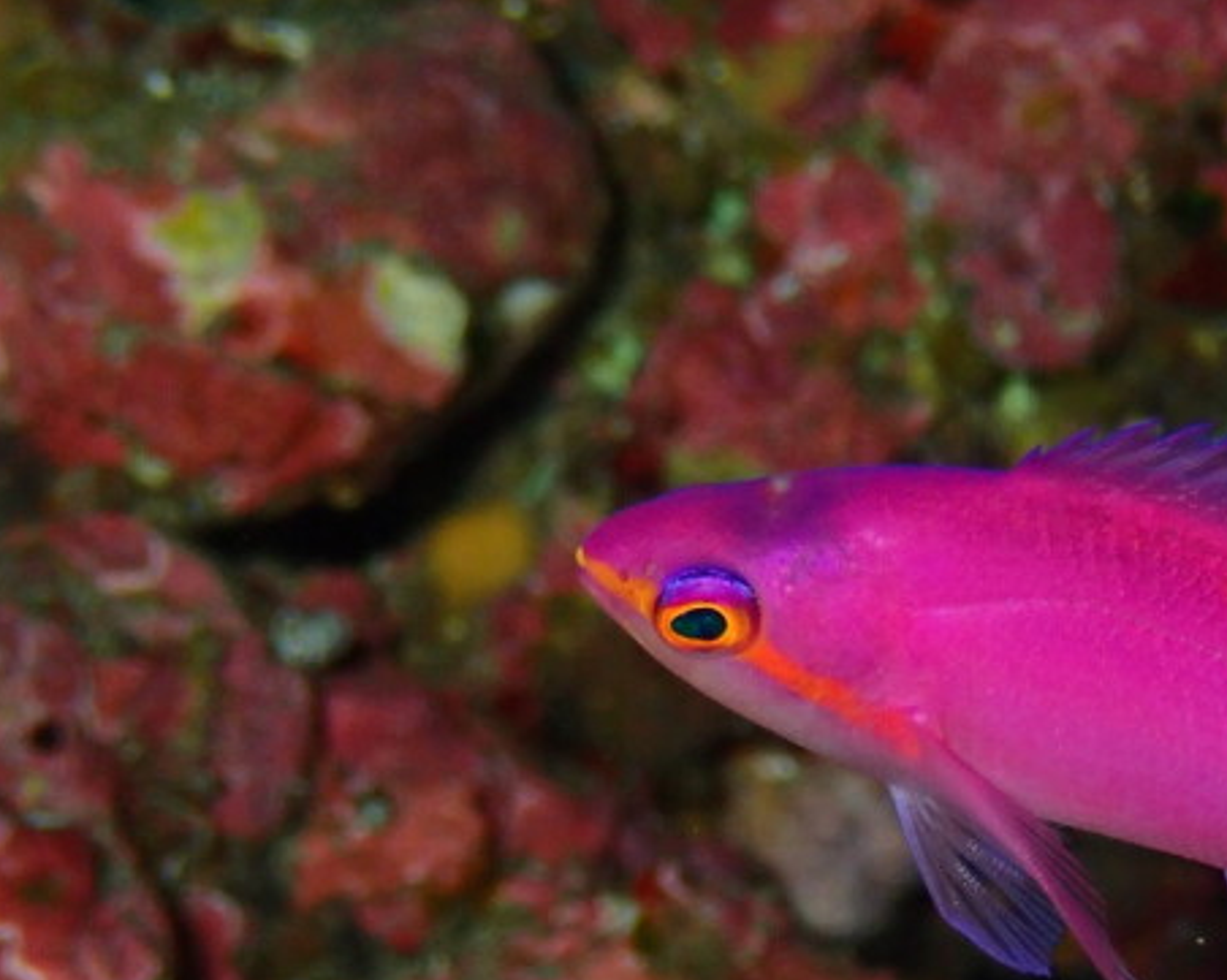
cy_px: 858
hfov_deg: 10.9
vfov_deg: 8.7
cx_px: 1048
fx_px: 6423
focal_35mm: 177
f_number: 5.6
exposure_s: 1/160
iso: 320
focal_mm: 14.41
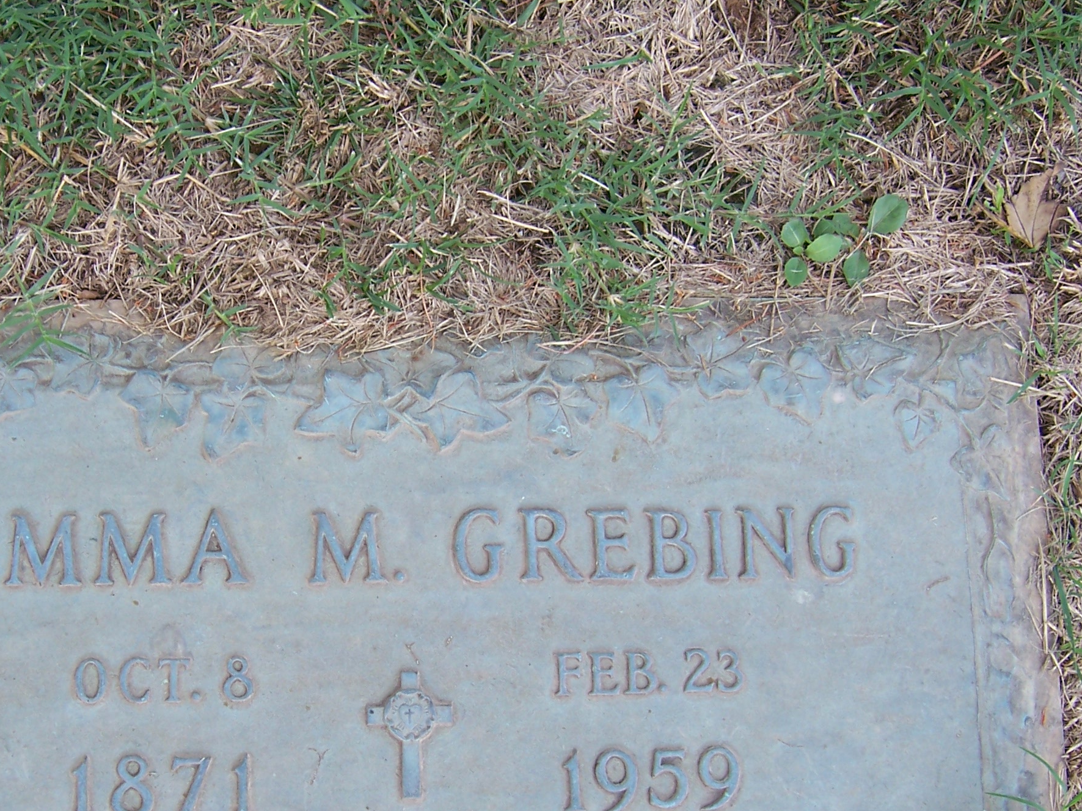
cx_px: 335
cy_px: 547
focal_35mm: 48
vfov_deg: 30.0
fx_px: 1500
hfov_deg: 39.1
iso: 80
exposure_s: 1/125
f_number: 3.4
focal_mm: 5.5
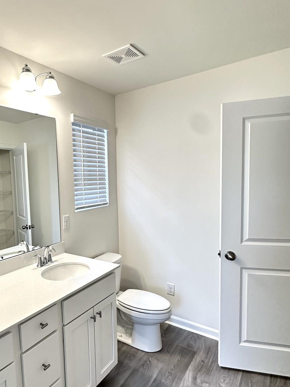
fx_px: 257
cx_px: 68
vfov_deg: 73.9
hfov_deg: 55.7
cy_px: 203
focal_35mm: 23
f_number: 2.2
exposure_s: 1/120
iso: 250
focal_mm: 2.22
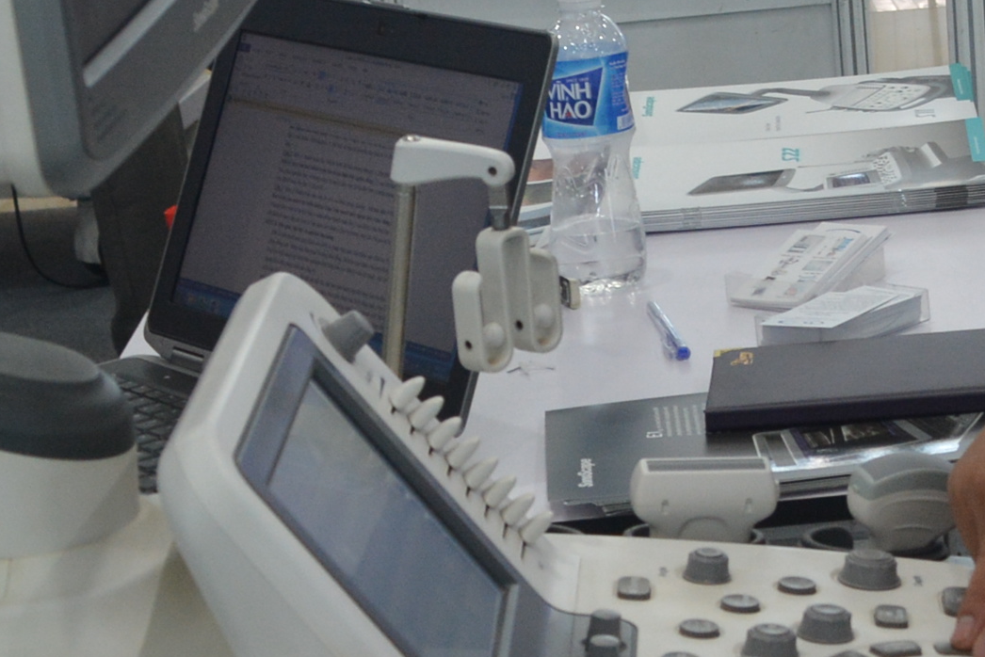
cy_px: -313
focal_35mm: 129
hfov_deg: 15.1
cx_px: 1297
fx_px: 3530
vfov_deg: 10.3
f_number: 5.6
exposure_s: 1/60
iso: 450
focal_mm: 20
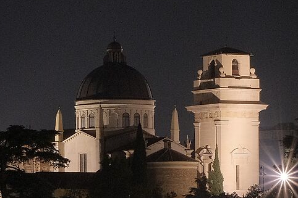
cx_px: 34
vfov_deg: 5.2
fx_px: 2184
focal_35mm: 264
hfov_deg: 7.8
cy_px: 238
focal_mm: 35
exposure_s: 4.5
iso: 640
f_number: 11
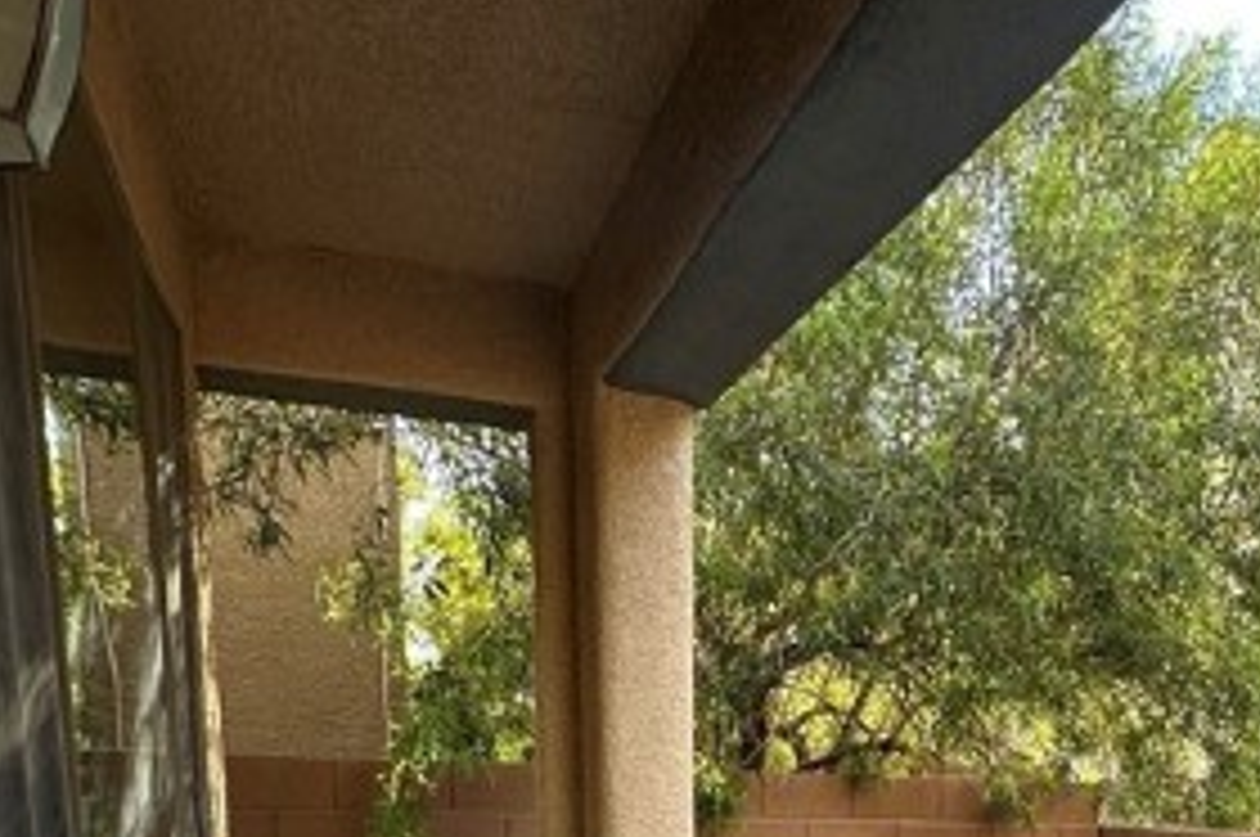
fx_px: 1398
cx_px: 963
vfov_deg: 28.3
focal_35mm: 40
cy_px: 1048
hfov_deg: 46.5
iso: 40
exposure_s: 1/127
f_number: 2.2
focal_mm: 2.22
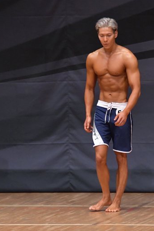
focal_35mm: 475
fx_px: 3052
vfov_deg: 4.3
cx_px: 98
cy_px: 116
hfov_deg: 2.9
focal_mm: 210
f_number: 5.6
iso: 6400
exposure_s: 1/400
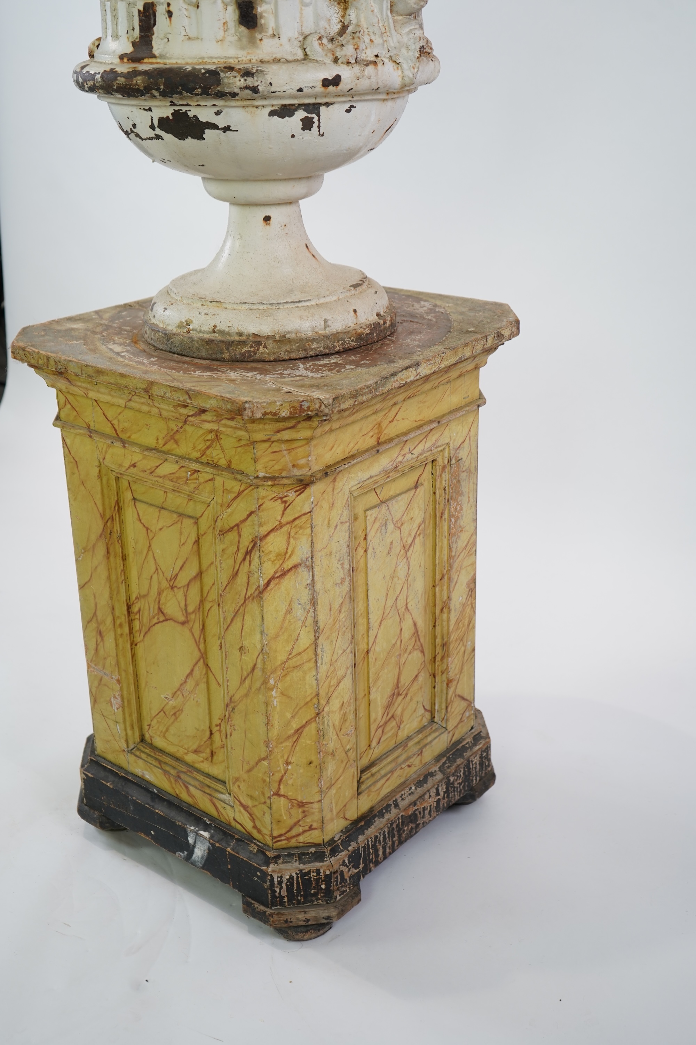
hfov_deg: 32.6
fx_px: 1189
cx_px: 348
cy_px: 522
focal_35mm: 41
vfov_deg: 47.4
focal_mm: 41
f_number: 4.5
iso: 320
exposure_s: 1/80
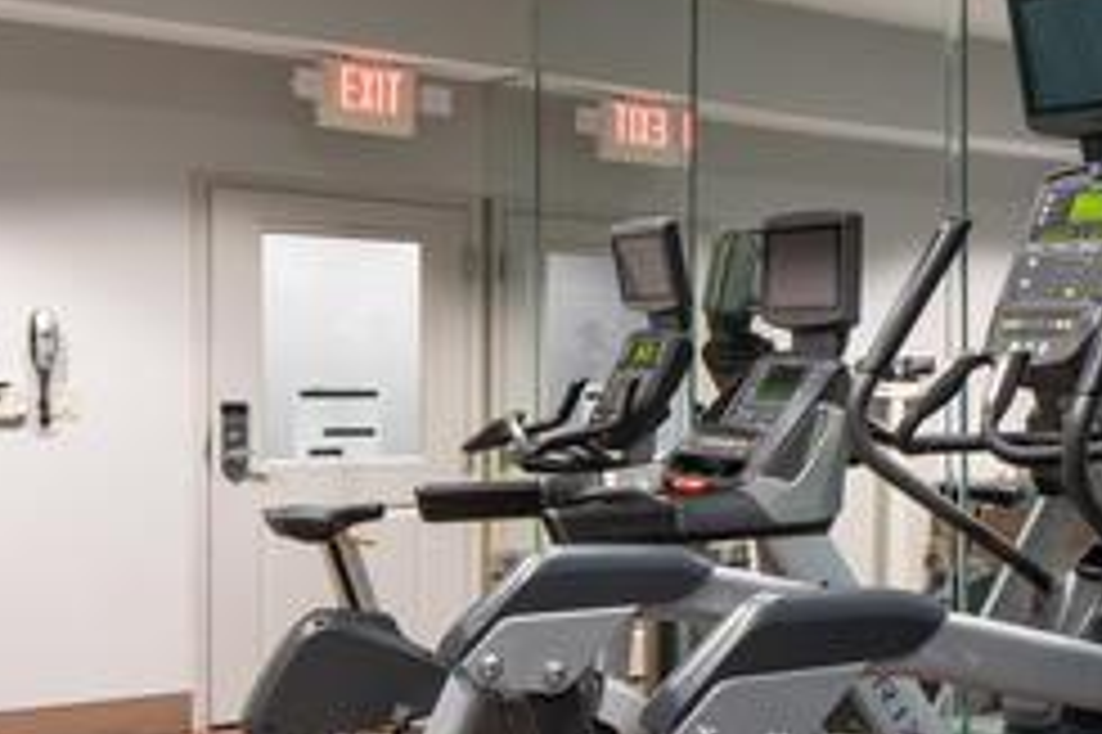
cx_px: 1356
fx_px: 1468
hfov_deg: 32.9
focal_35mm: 48
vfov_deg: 27.1
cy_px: 660
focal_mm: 19
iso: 500
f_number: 14
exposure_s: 1
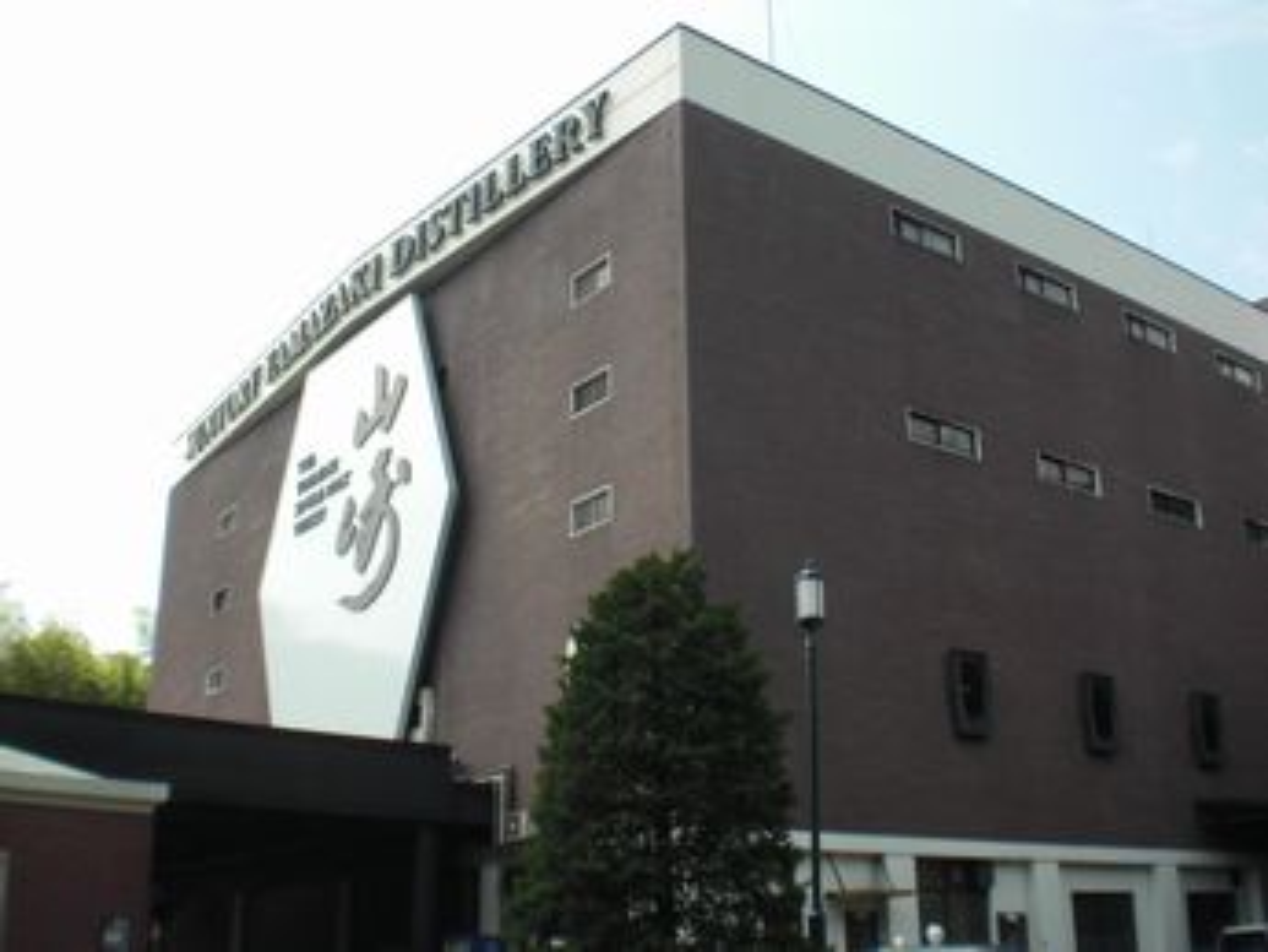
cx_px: 634
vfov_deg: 37.7
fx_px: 1392
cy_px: 476
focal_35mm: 38
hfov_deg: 49.0
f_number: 5.6
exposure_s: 1/200
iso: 64
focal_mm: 6.3
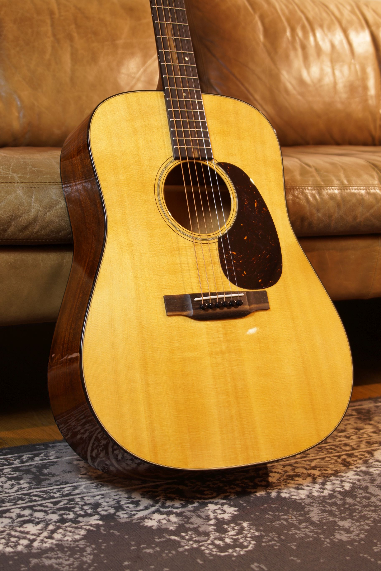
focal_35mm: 68
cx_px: 190
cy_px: 286
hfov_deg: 20.2
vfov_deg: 29.9
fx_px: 1071
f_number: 5
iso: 100
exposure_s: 1/8
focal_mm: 45
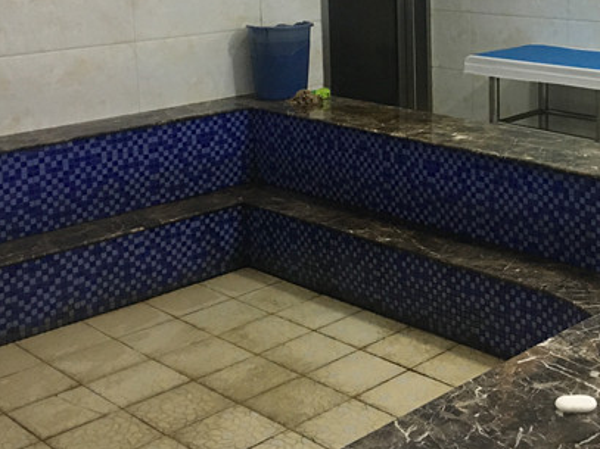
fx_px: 988
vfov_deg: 24.9
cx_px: 494
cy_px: 49
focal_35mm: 57
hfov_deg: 32.7
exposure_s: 1/25
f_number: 2.2
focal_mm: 4.15
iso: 200
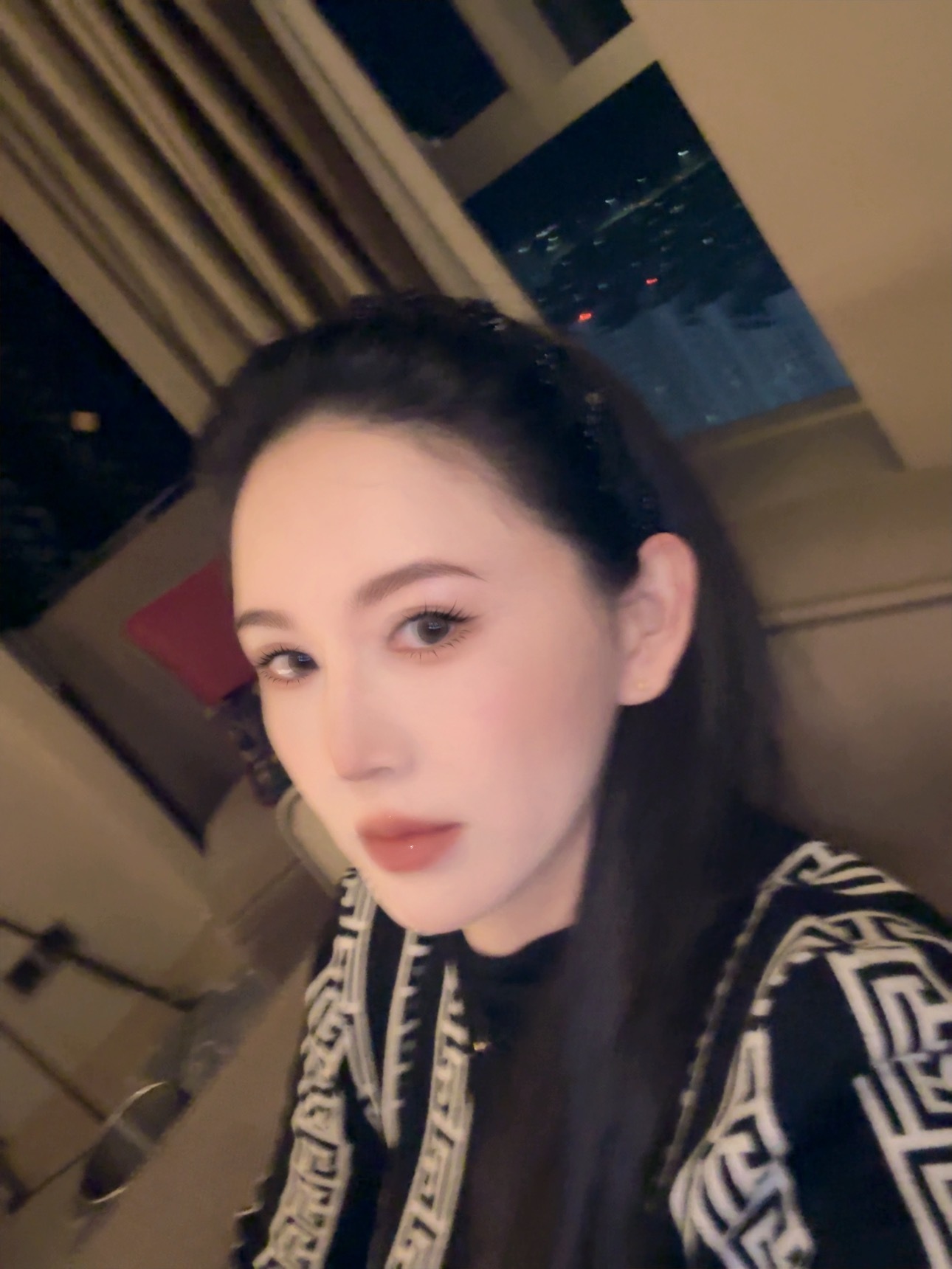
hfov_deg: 46.8
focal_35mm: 30
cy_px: 634
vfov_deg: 60.0
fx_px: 1100
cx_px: 476
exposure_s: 1/17
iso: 800
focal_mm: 2.69
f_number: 1.9
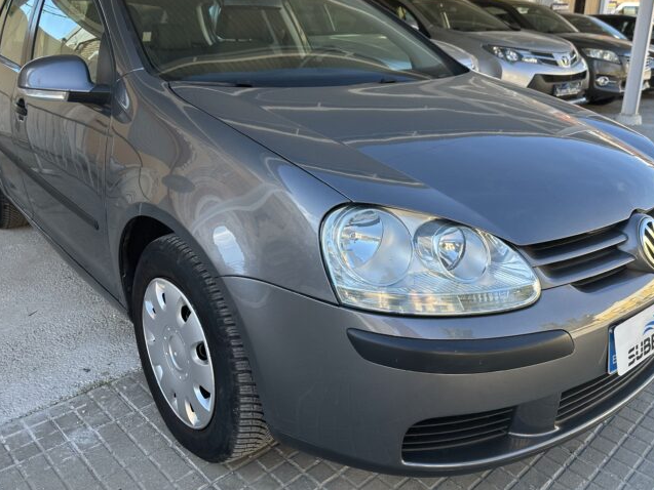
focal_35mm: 30
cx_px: 338
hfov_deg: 59.9
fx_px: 567
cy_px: 214
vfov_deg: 46.7
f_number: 1.78
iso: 80
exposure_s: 1/538
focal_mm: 6.86
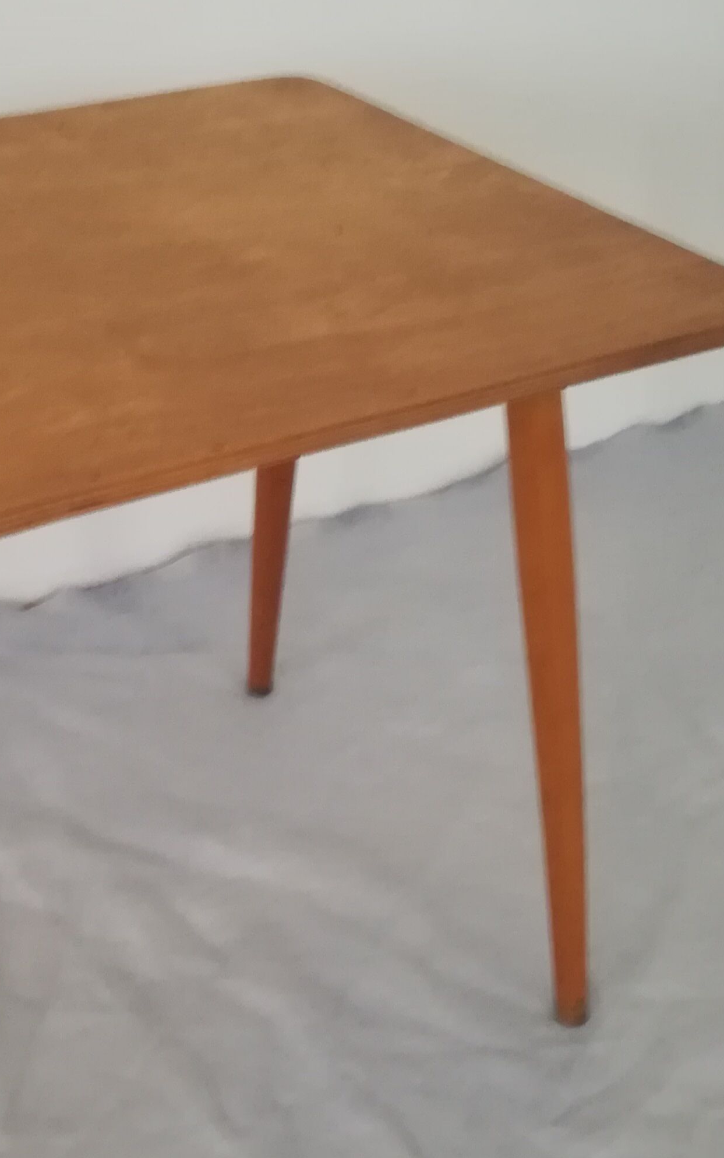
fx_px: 1736
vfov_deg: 36.9
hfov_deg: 23.2
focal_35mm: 55
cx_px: 140
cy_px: 641
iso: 500
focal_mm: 3.83
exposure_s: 1/14.3
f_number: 2.2
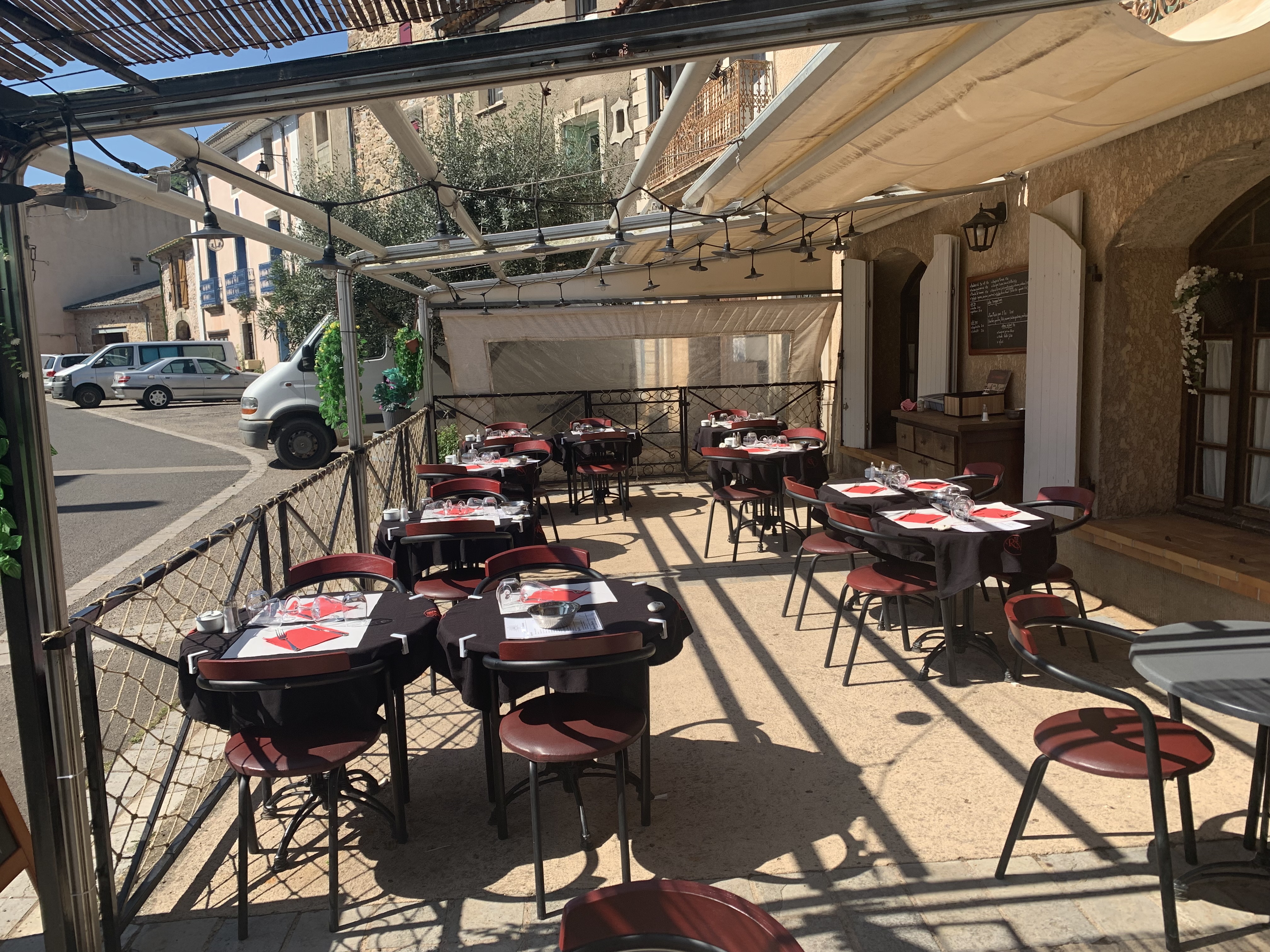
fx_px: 954
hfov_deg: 67.3
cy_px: 476
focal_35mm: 26
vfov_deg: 53.1
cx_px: 635
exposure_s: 1/1585
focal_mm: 4.25
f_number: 1.8
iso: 25
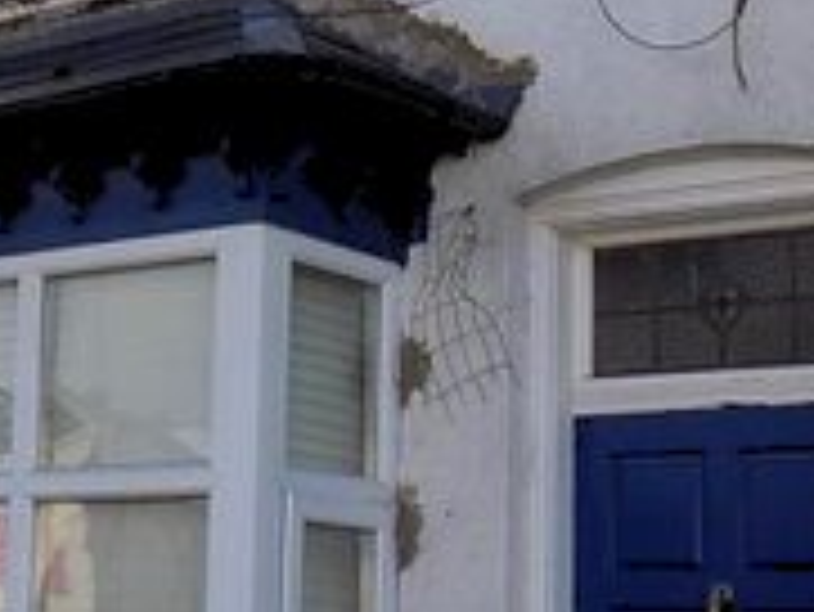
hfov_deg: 21.6
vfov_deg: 16.6
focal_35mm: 89
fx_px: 2094
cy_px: 259
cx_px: 117
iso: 80
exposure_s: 1/320
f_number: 3.1
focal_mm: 4
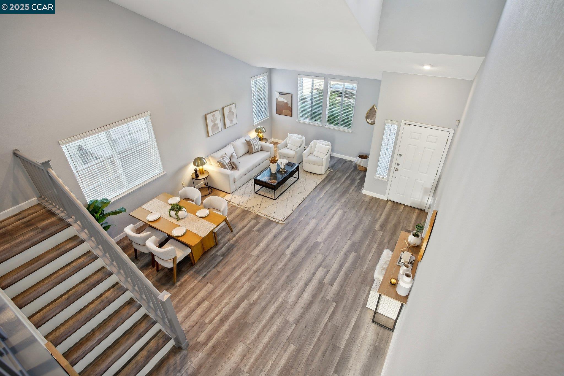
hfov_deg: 93.3
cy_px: 188
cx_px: 282
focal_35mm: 17
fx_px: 266
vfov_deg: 70.4
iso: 400
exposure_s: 1/8
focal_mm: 17
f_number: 8
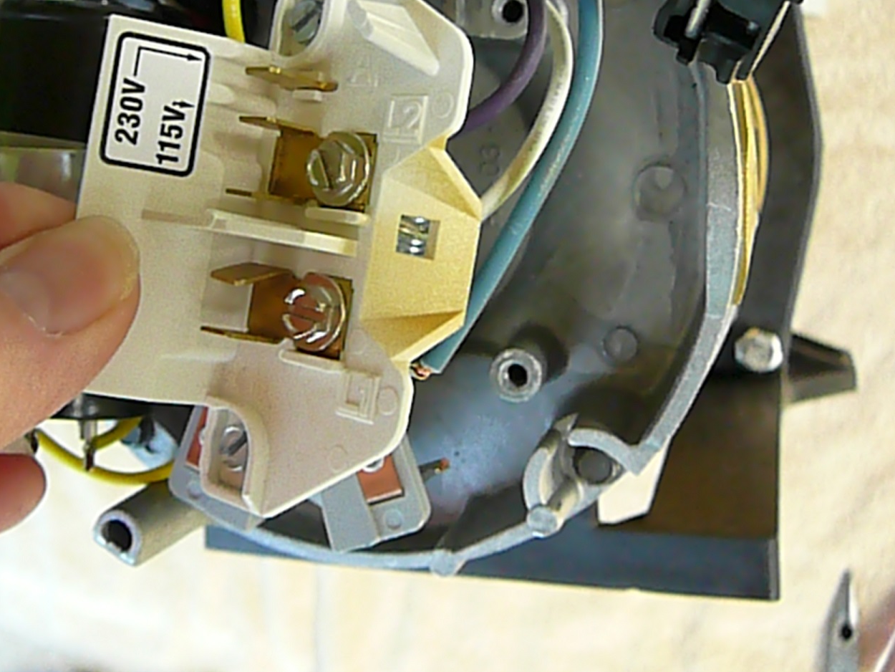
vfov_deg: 33.5
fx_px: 1112
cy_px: 269
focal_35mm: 43
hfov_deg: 43.6
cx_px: 364
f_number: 2.8
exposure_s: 1/800
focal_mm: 5.2
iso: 800
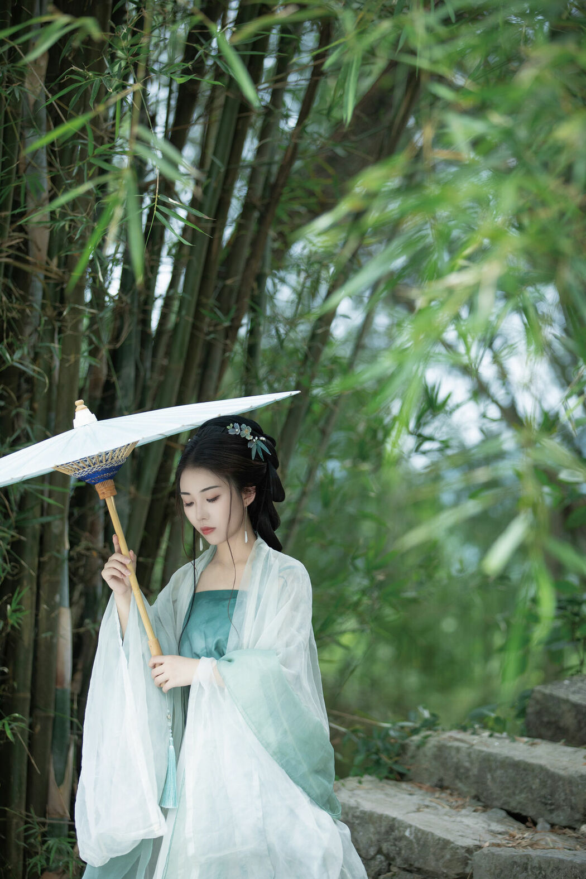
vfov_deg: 17.2
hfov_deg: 11.5
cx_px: 293
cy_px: 440
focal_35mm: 119
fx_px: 2905
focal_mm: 120
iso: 200
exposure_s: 1/200
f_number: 2.8
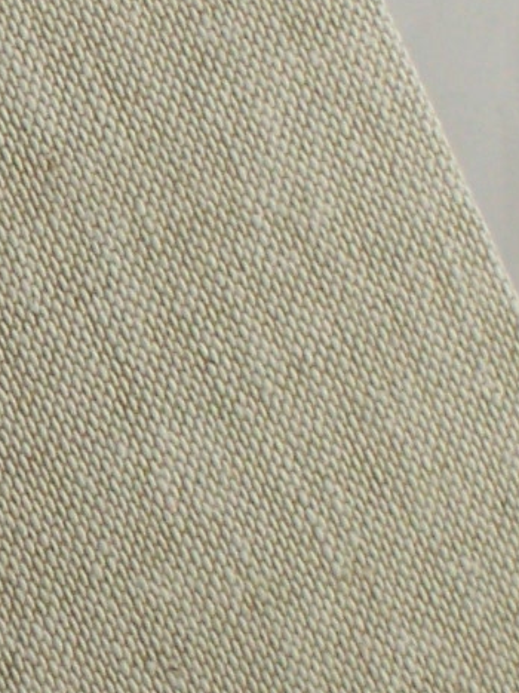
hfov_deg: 3.3
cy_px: 537
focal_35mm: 447
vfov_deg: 4.4
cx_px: -509
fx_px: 8940
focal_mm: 16.8
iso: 160
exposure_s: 1/50
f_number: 4.6
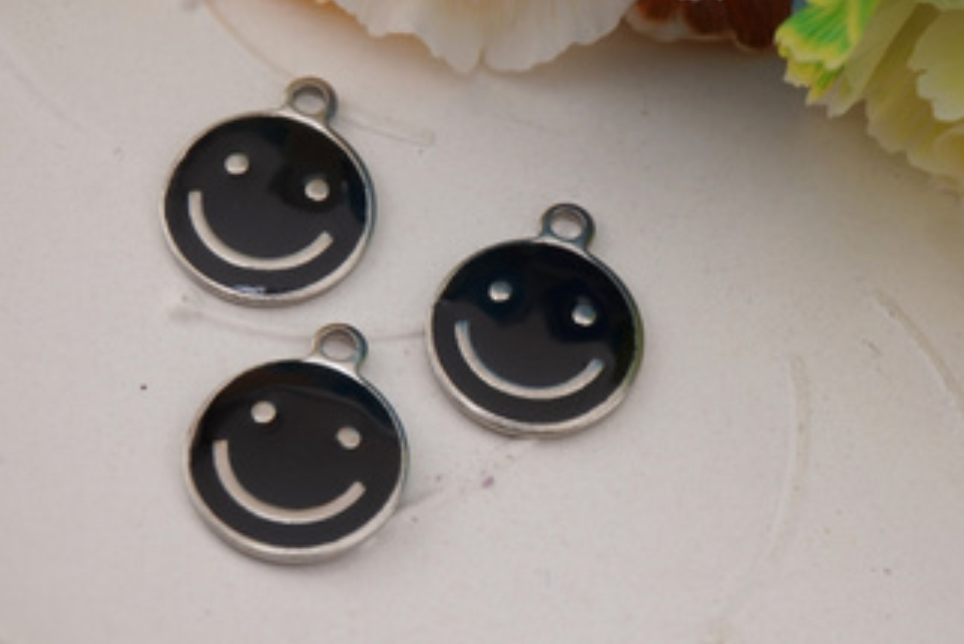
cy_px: 255
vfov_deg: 16.7
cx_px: 380
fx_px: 2189
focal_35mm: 82
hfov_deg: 24.8
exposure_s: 1/80
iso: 100
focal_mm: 39
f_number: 7.1
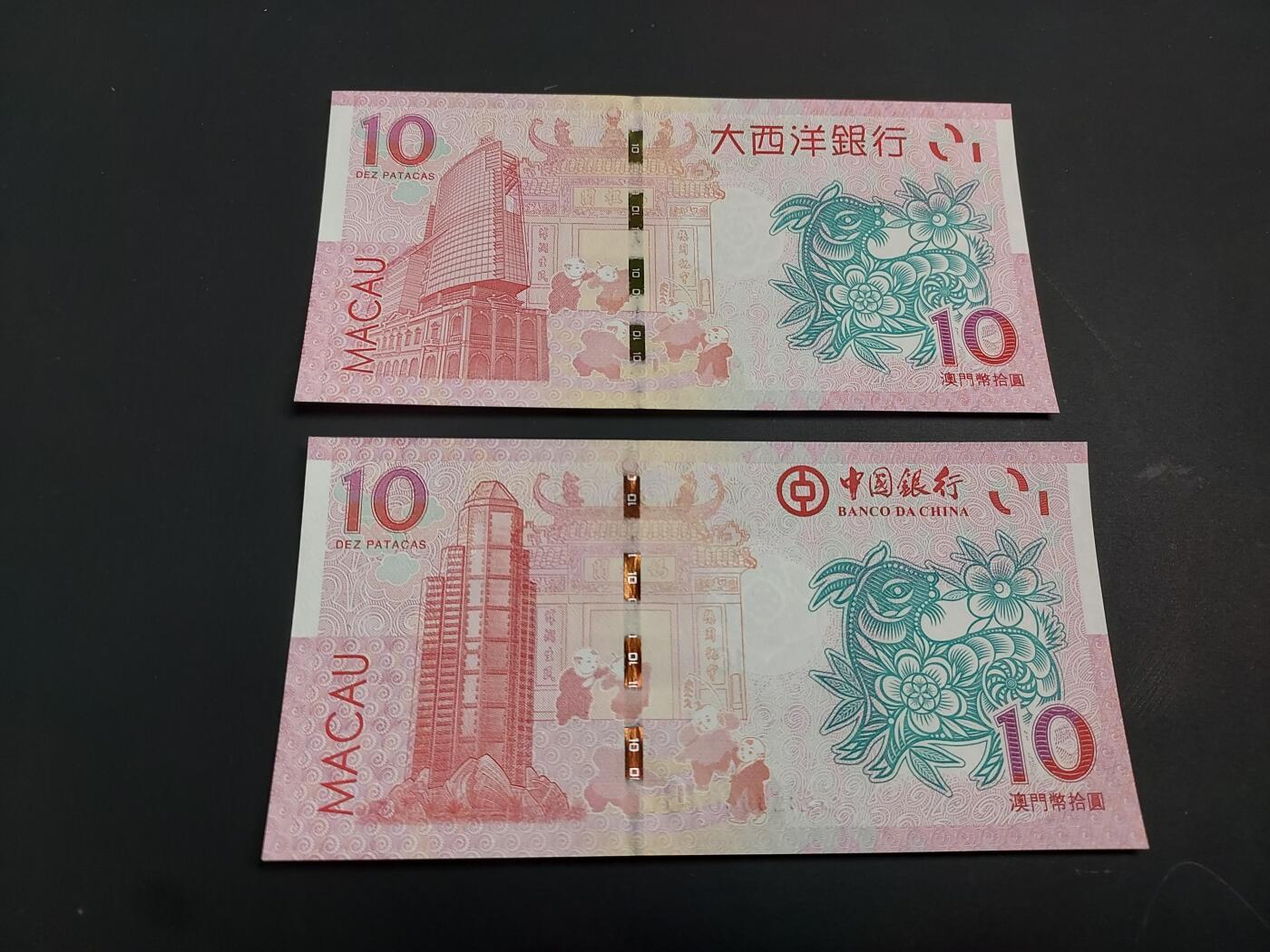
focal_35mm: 24
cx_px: 635
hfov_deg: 71.6
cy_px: 476
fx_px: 881
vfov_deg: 56.8
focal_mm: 4.6
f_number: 1.8
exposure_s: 1/50
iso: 50
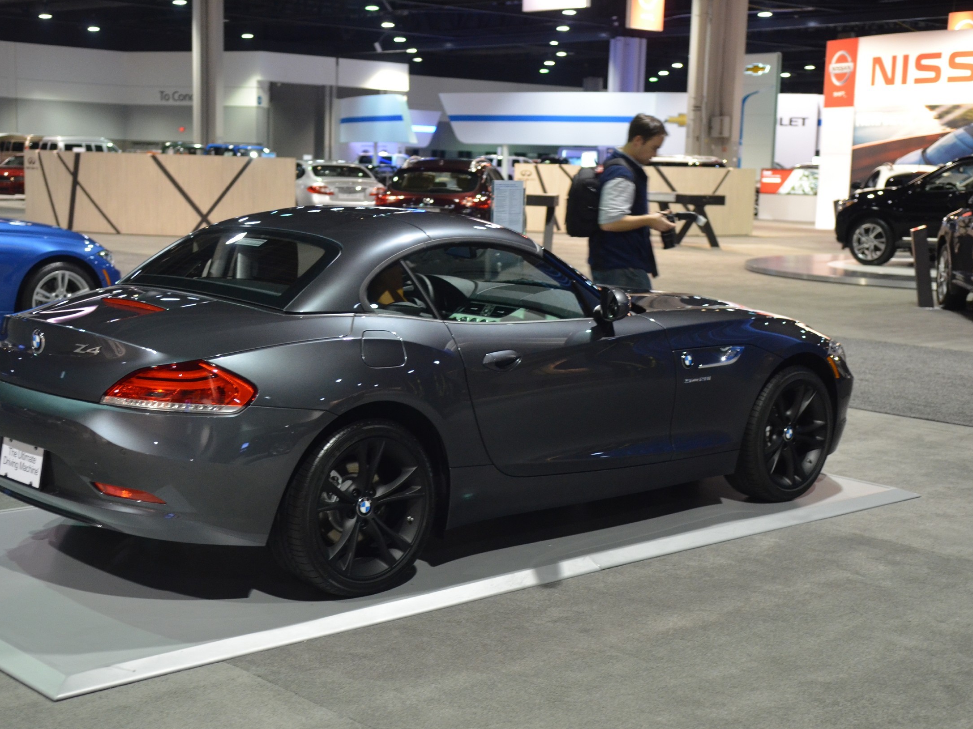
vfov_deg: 27.5
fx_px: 1489
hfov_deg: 36.2
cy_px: 368
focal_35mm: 53
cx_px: 446
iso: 1600
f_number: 2.8
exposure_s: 1/30
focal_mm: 32
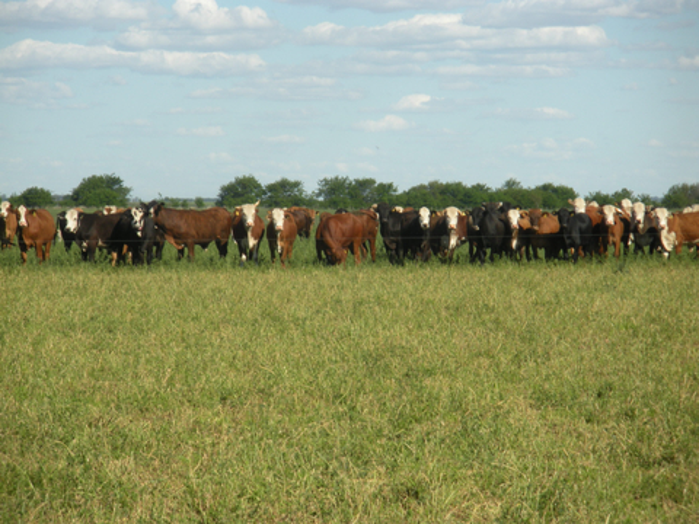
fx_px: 3635
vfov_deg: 8.2
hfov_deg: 11.0
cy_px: 262
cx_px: 350
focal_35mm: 180
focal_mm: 31.5
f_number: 5.6
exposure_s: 1/342
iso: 64
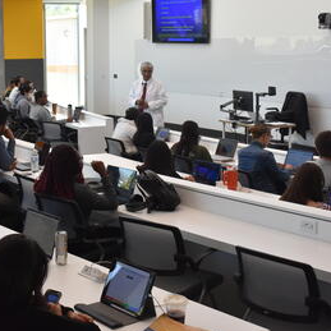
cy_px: 132
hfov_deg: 26.7
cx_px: 88
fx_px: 690
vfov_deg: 26.9
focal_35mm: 64
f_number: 6.3
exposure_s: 1/160
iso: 800
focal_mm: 27
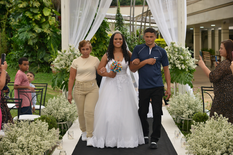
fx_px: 453
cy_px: 78
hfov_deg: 28.8
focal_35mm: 70
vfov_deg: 19.5
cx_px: 116
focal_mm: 70
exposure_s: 1/200
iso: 1100
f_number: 5
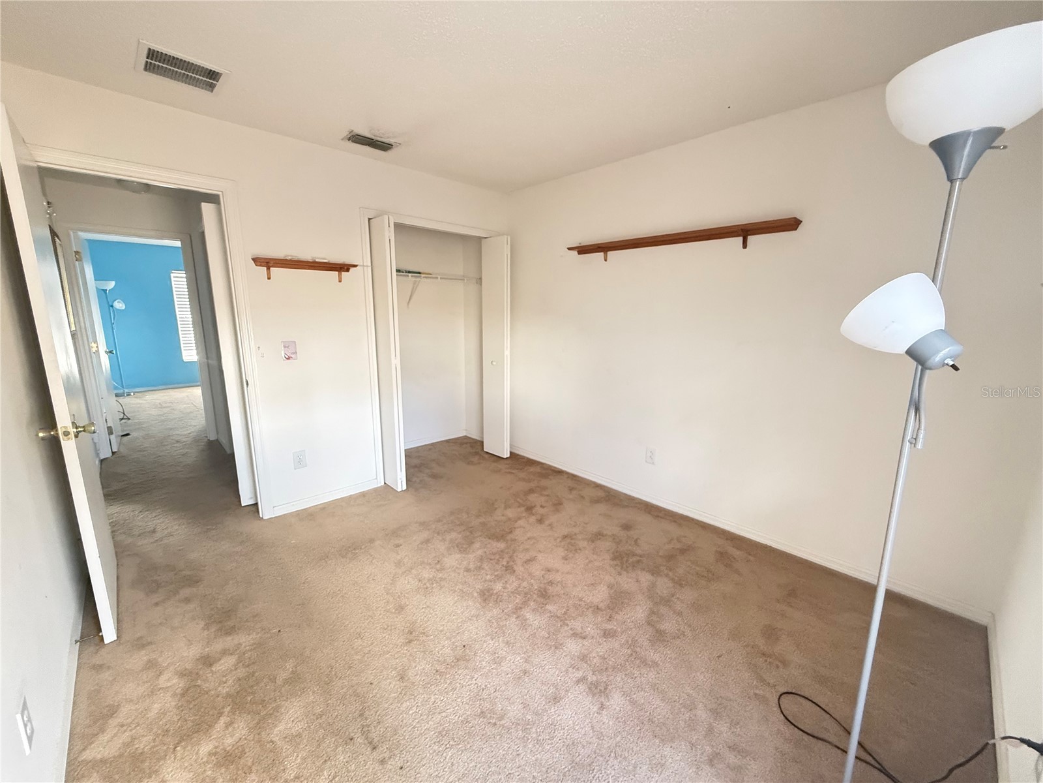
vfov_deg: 85.7
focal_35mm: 14
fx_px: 422
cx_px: 522
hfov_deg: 102.1
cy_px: 392
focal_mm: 2.22
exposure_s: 1/60
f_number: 2.2
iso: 640
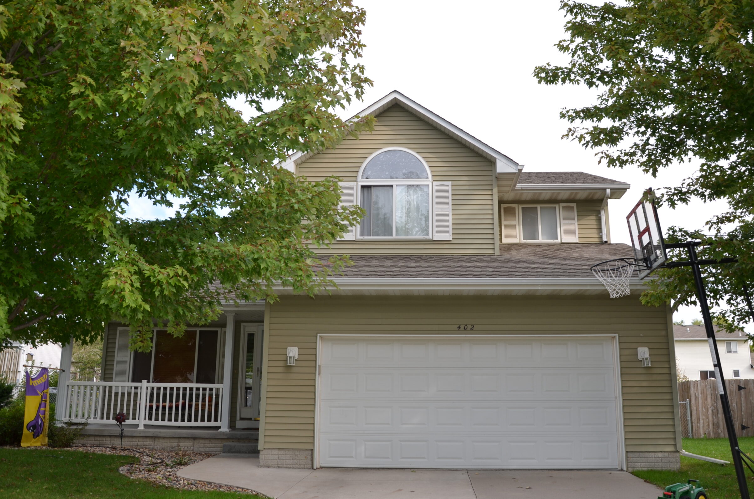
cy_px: 243
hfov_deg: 56.5
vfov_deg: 39.2
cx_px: 390
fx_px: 701
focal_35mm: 34
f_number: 5.6
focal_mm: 21
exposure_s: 1/200
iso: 100
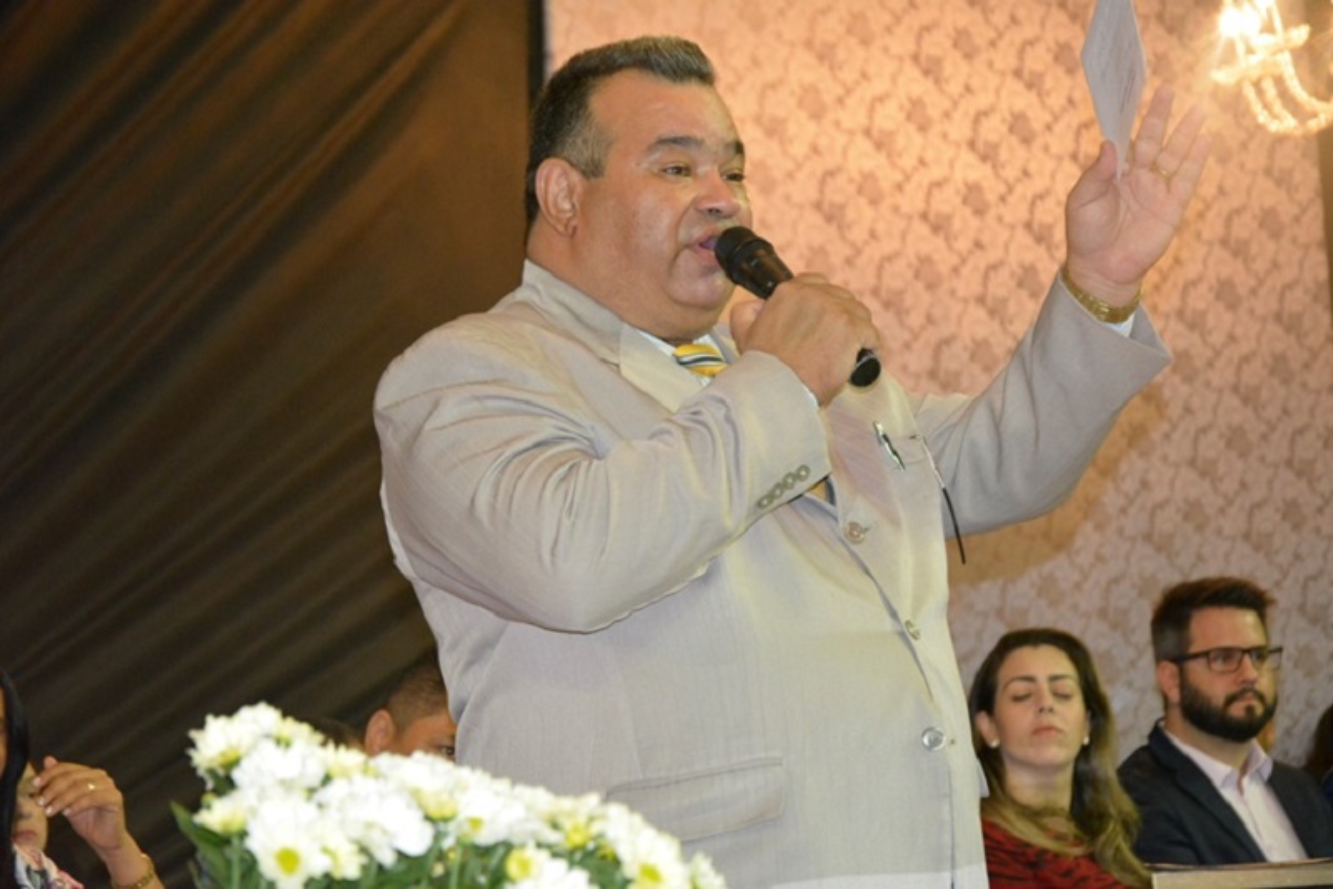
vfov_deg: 10.8
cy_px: 444
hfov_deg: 16.1
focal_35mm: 128
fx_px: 4722
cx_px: 666
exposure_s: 1/60
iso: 2800
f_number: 5.6
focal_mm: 85
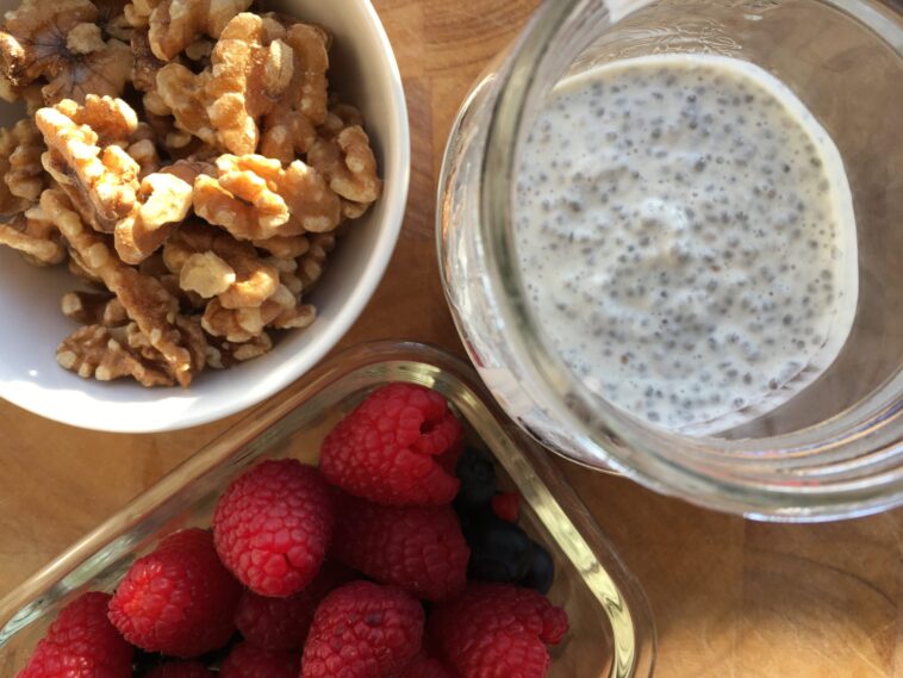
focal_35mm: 29
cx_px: 452
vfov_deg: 48.3
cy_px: 339
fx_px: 757
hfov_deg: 61.6
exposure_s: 1/183
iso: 25
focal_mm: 4.15
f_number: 2.2
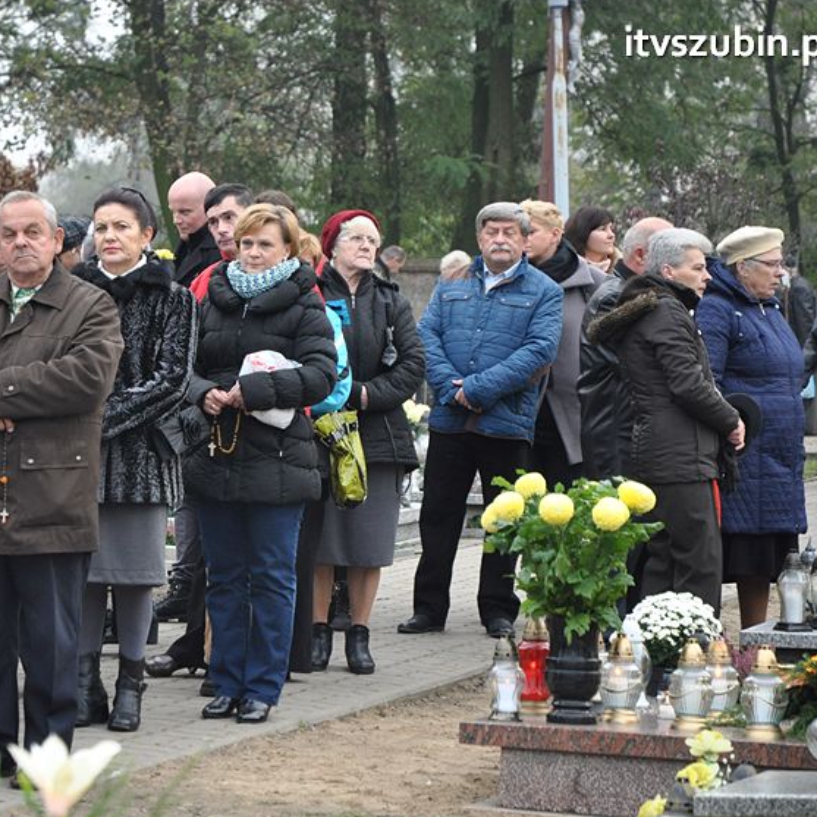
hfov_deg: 12.8
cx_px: 242
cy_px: 407
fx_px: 3632
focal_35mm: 136
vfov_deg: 12.8
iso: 800
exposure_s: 1/250
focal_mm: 70
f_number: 4.5
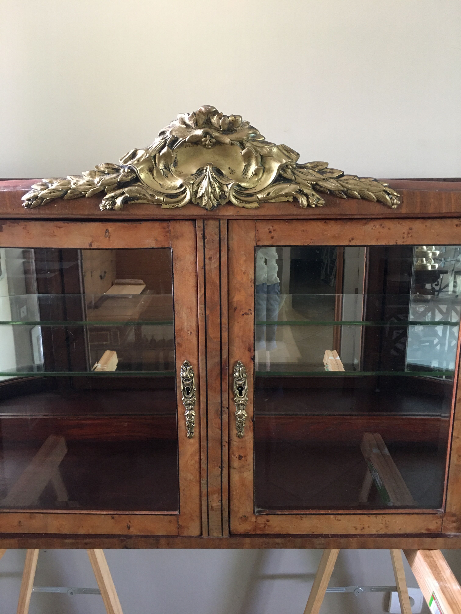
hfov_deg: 48.2
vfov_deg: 61.7
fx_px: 515
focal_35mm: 29
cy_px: 307
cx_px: 230
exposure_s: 1/10
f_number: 2.2
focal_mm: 4.15
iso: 100
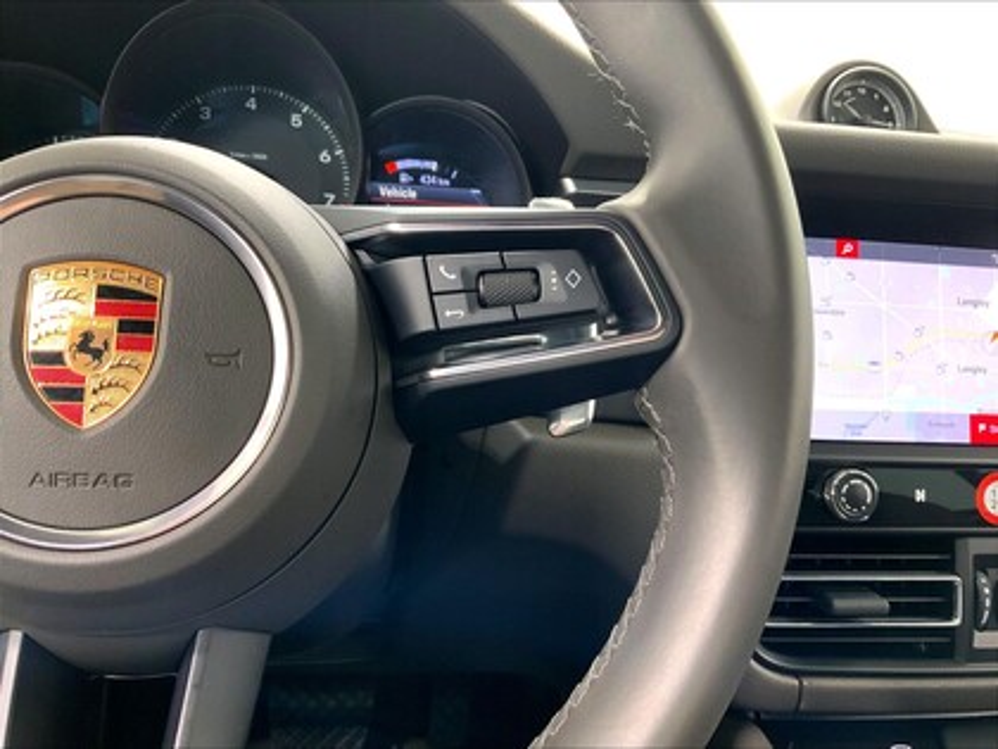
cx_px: 499
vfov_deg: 48.2
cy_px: 374
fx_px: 836
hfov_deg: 61.7
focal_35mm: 29
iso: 100
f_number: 1.8
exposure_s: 1/48
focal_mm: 3
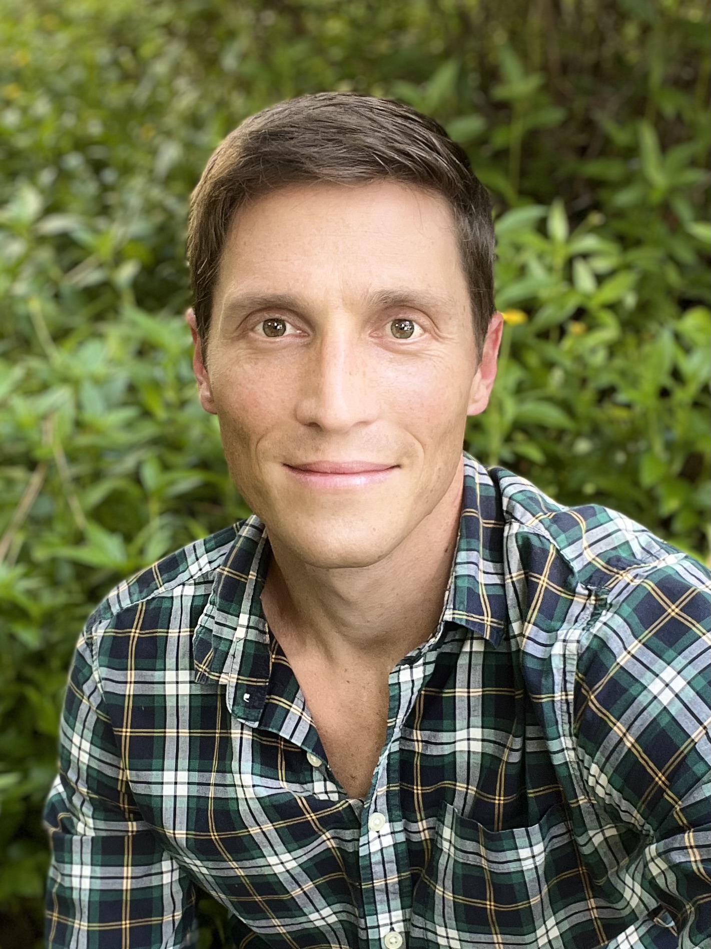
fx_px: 822
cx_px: 356
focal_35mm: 30
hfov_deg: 46.8
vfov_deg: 60.0
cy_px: 474
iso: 100
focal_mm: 2.71
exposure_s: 1/108
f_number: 2.2
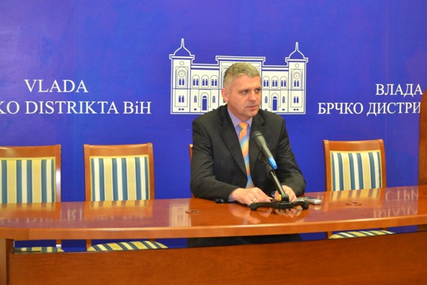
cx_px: 241
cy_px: 128
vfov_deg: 21.9
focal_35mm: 62
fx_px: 736
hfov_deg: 32.3
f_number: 5
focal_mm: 36
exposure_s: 1/60
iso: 2000
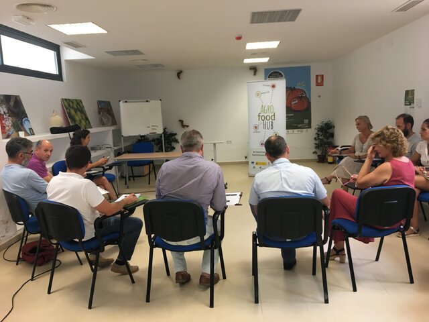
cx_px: 214
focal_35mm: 29
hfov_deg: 61.7
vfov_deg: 48.2
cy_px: 161
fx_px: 359
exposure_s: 1/33
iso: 64
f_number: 2.2
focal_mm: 4.15
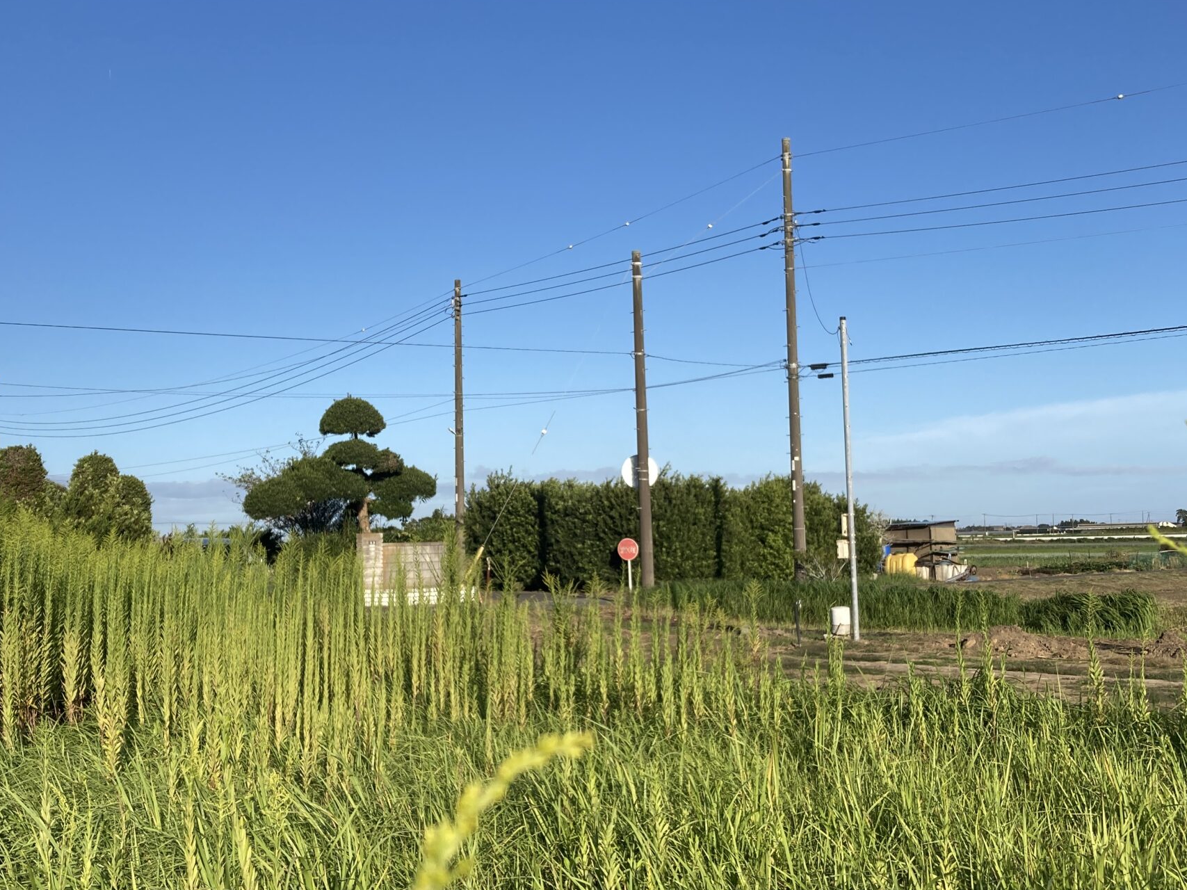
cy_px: 414
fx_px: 1440
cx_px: 540
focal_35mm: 42
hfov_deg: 44.7
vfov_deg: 34.3
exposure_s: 1/1412
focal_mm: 3.99
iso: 20
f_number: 1.8
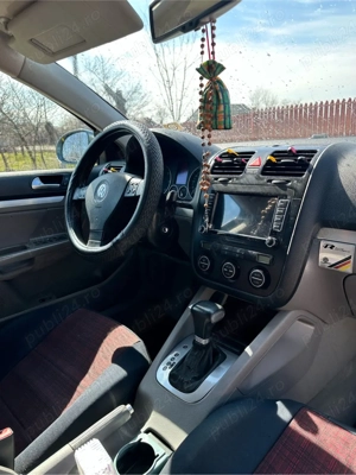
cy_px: 238
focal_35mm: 24
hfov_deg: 56.8
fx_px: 329
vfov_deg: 71.6
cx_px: 178
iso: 80
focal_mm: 6.86
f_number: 1.78
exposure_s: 1/623
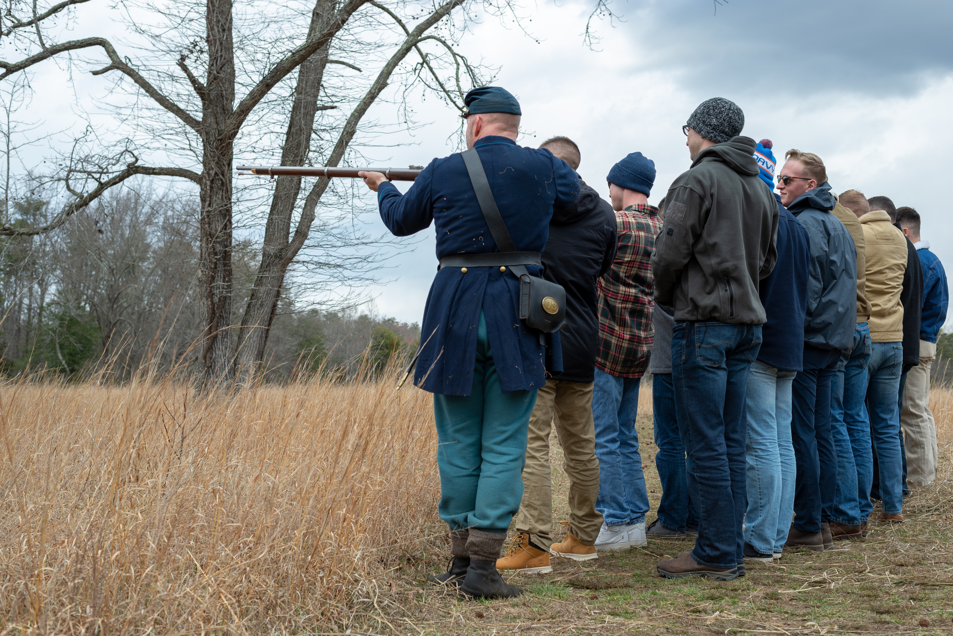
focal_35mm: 50
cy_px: 318
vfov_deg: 27.0
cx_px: 476
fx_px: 1324
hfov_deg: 39.6
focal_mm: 50
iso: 125
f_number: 6.3
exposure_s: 1/200
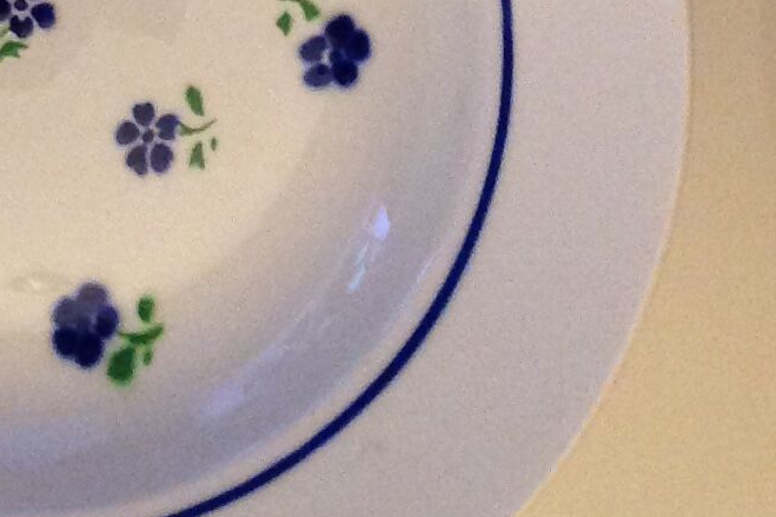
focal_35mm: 143
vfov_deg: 8.7
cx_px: 191
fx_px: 3081
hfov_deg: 14.3
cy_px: -734
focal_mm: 4.28
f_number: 2.4
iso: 320
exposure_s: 1/17
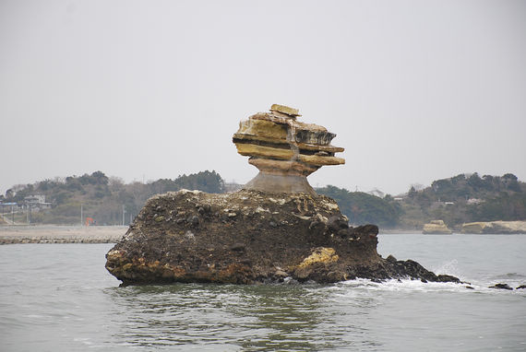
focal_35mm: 120
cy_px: 176
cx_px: 263
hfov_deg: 17.0
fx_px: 1756
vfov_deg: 11.5
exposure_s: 1/500
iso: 200
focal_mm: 80
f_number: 5.6
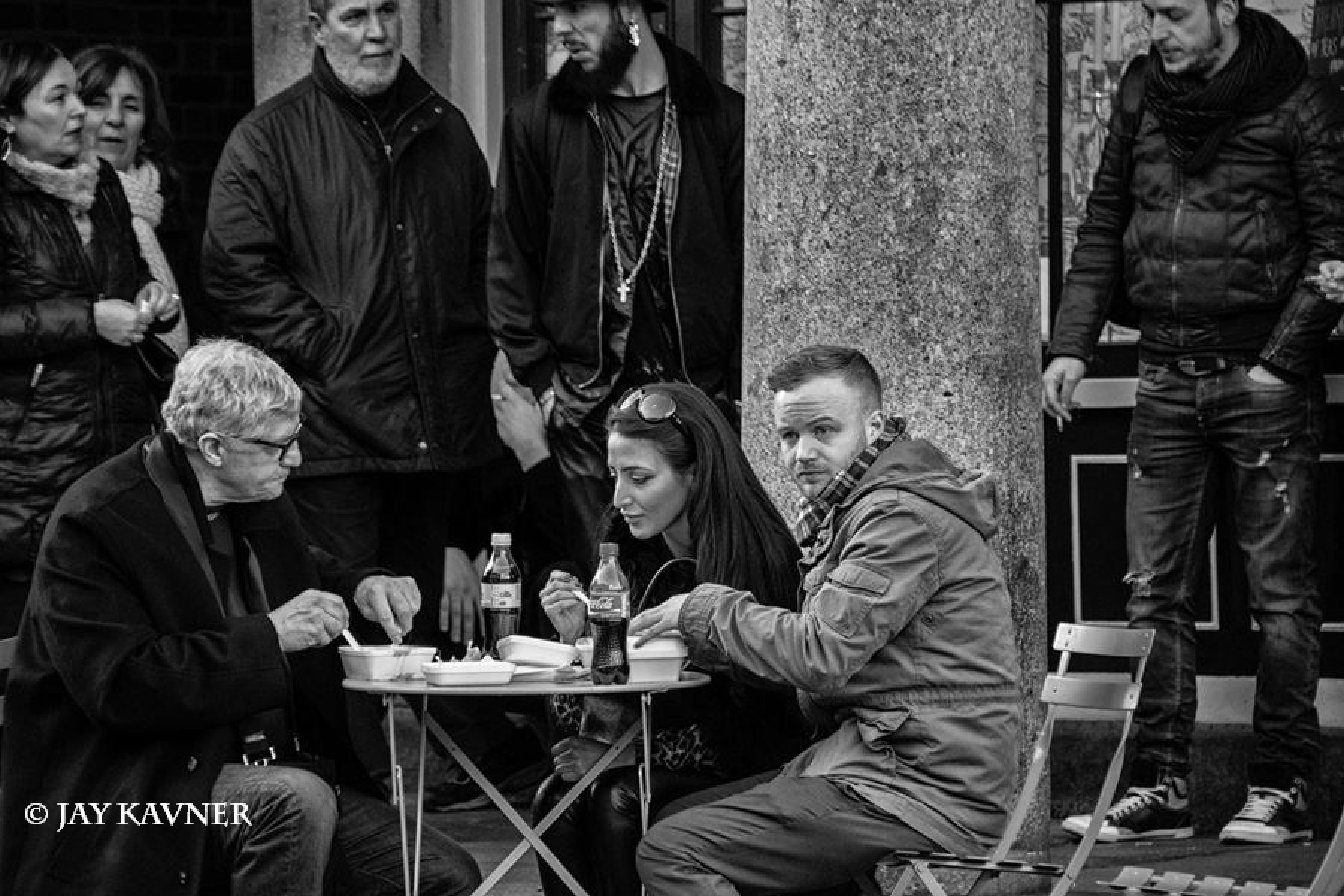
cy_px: 448
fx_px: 12879
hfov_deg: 6.0
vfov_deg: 4.0
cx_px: 672
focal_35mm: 345
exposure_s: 1/200
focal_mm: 230
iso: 400
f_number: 8
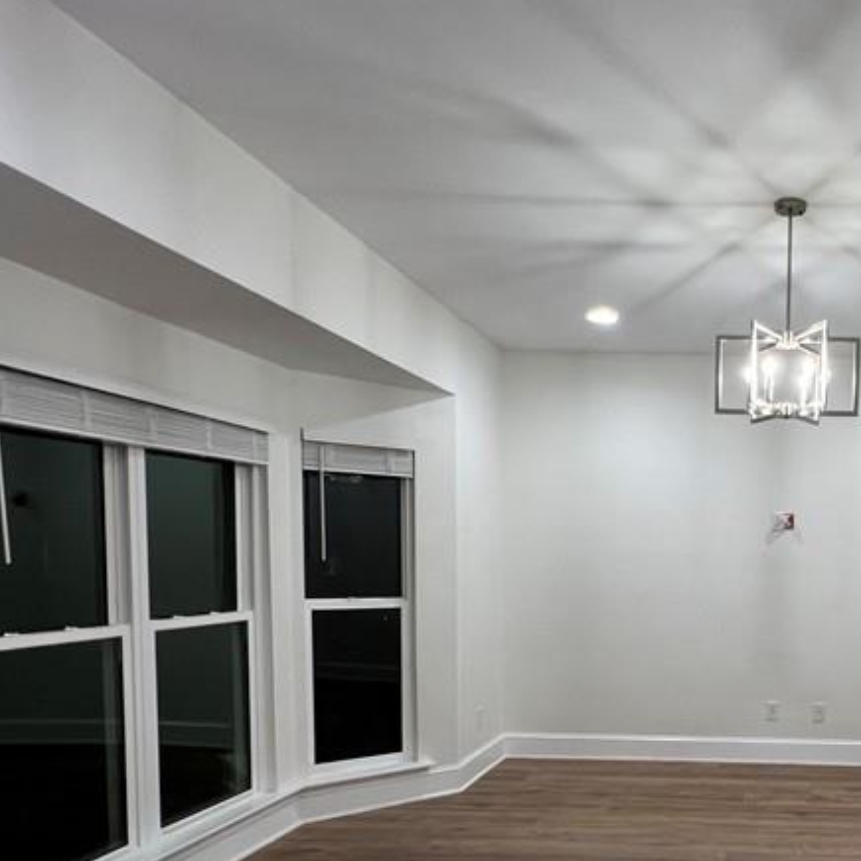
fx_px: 760
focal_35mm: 27
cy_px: 620
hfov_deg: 52.6
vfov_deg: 56.8
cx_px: 758
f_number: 1.8
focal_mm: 1.57
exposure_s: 1/120
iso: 200
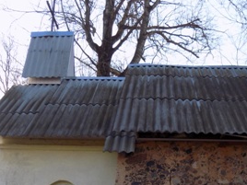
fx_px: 392
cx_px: 161
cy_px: 168
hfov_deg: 34.7
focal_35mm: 55
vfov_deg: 25.7
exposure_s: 1/400
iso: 80
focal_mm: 4
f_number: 3.1
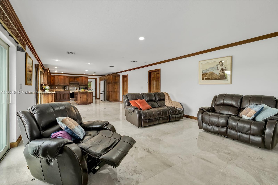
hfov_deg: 100.4
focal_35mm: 15
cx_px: 139
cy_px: 92
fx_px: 116
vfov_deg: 77.3
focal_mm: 10
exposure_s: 1/15
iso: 800
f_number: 8
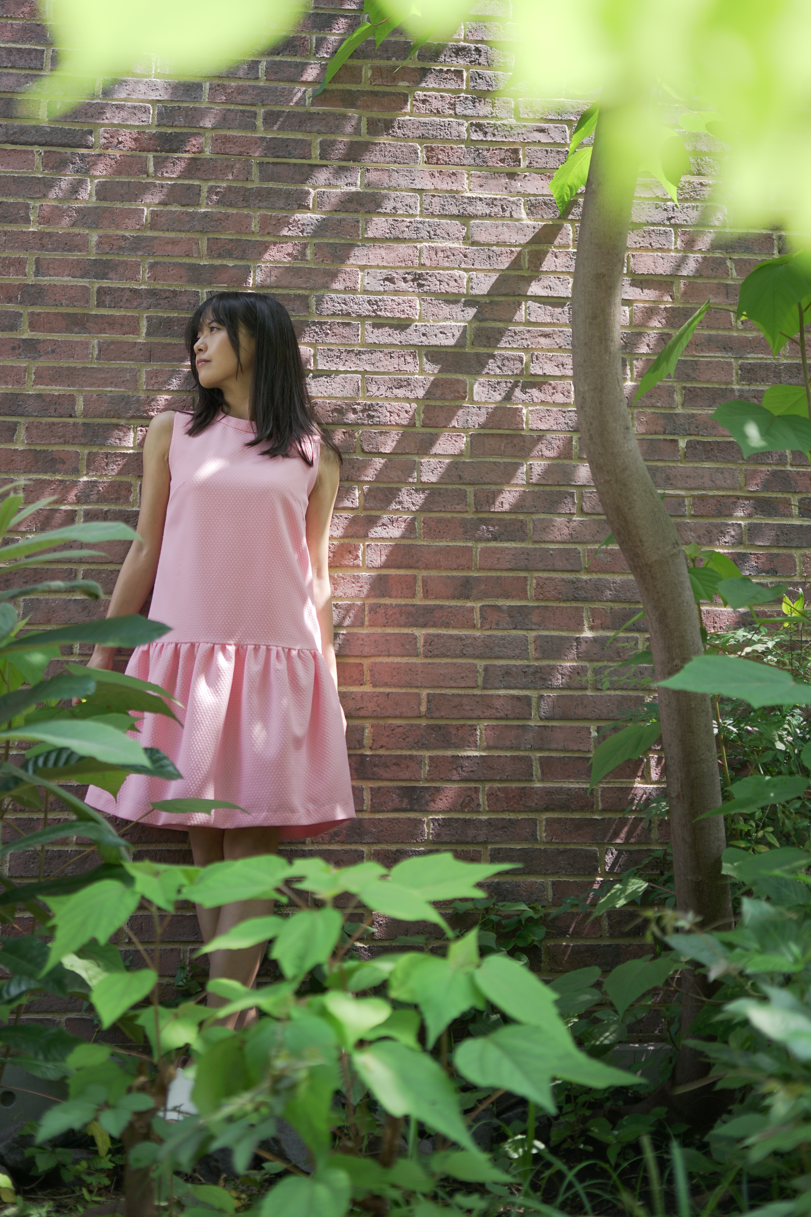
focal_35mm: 45
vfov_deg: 43.4
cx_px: 370
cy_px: 487
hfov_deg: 29.9
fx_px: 1521
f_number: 2.8
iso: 200
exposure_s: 1/400
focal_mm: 35
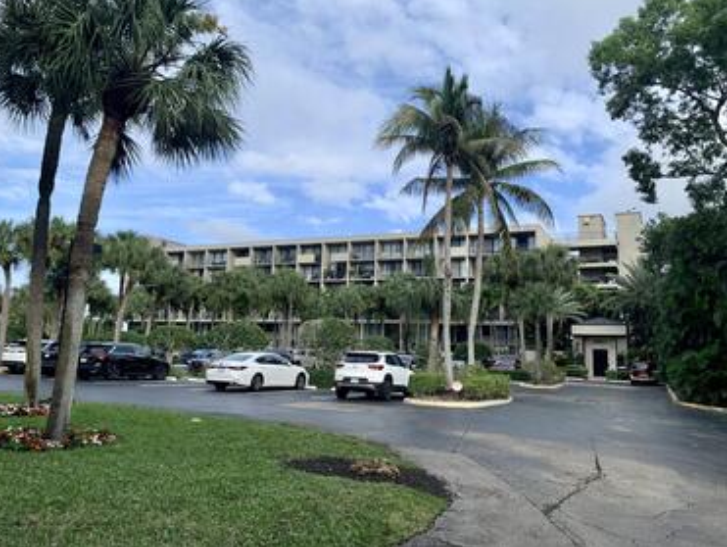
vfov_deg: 49.8
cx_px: 368
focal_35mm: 28
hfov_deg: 63.4
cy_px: 257
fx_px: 589
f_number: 1.8
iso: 25
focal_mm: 4.25
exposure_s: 1/2033
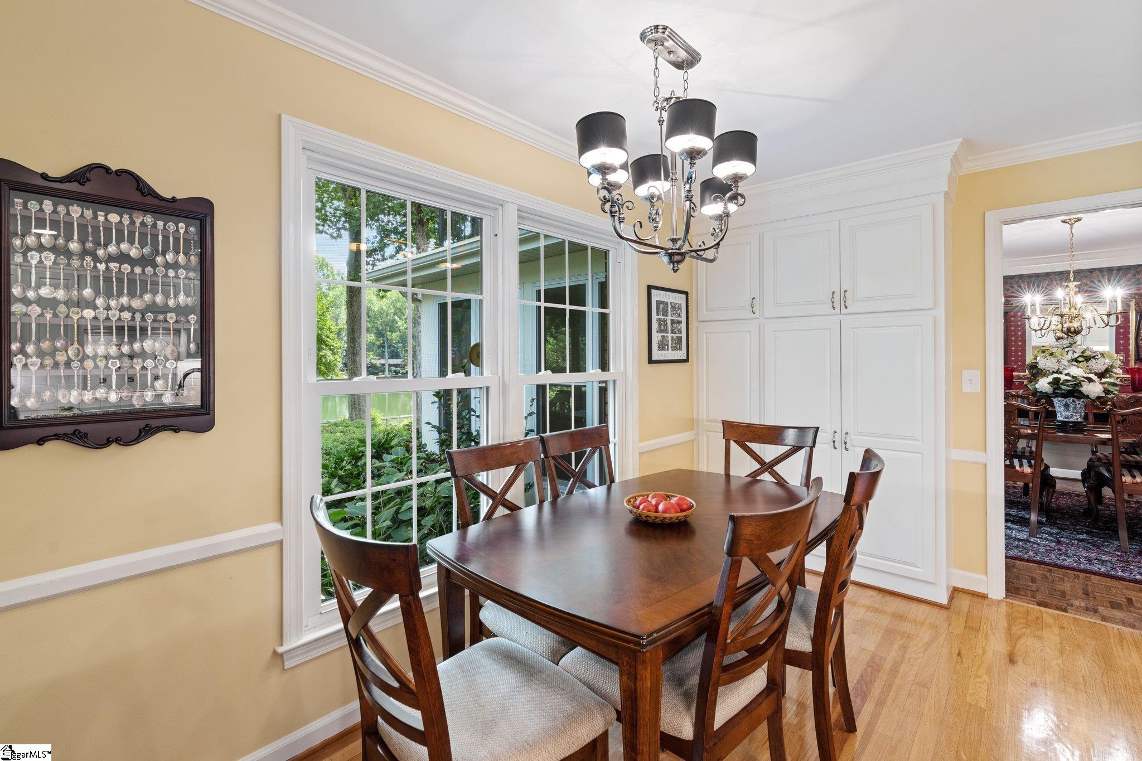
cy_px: 380
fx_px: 507
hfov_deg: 96.7
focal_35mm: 16
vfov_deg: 73.7
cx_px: 571
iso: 200
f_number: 9
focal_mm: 16
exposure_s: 1.3
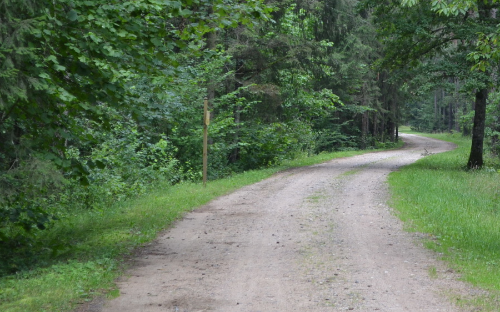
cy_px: 76
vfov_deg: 10.0
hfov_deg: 15.9
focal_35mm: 131
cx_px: 381
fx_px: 1782
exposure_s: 1/60
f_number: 5.6
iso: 400
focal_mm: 55
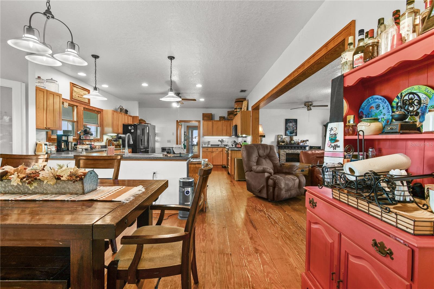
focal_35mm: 15
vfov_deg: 77.3
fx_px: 181
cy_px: 144
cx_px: 217
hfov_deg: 100.4
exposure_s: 1/5
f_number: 7.1
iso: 100
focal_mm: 10
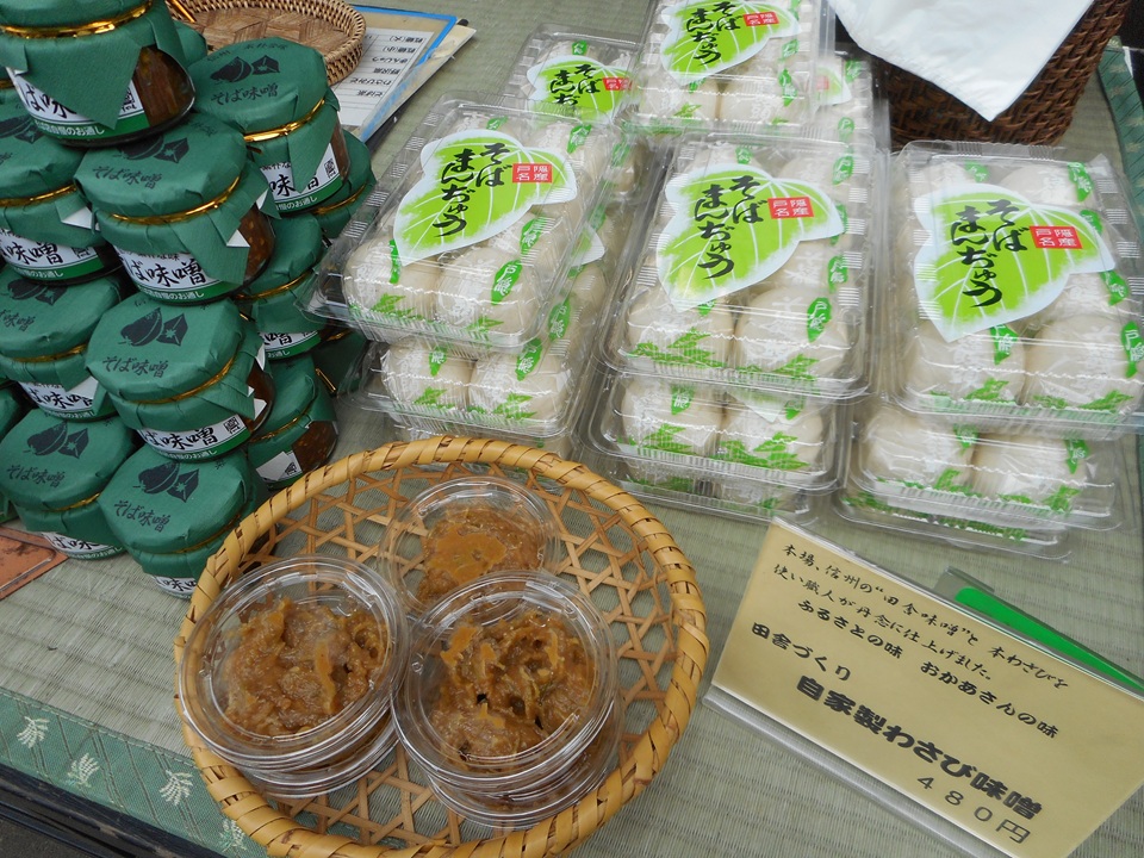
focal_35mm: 25
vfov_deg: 54.9
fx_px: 826
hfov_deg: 69.4
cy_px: 429
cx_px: 572
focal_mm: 4.5
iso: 80
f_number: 3.7
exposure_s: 1/125
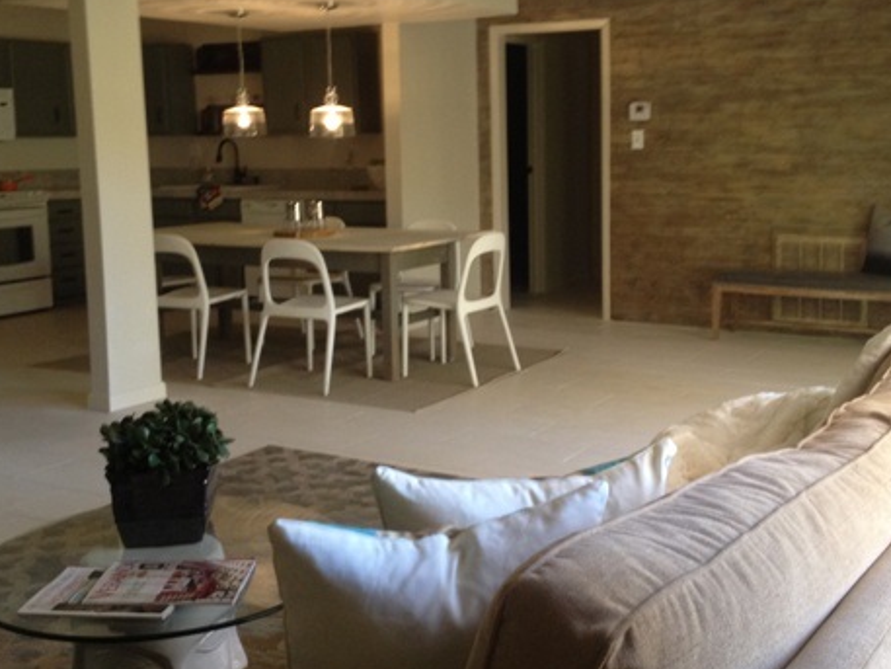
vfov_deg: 29.7
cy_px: 287
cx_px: 454
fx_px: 1262
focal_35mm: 49
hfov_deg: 38.9
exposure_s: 1/20
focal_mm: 4.28
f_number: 2.4
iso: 125
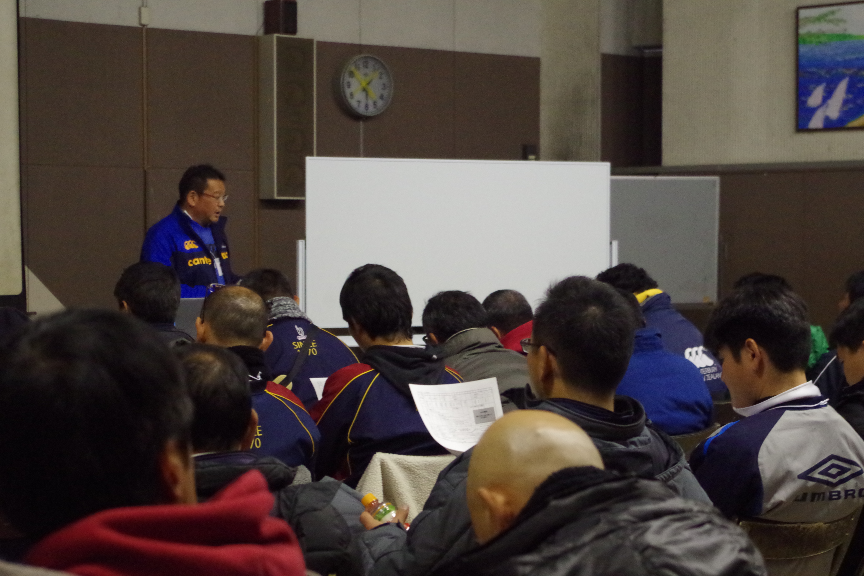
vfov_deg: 16.7
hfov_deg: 24.8
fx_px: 1968
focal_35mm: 82
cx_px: 432
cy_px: 288
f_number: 5.6
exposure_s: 1/50
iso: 6400
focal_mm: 55
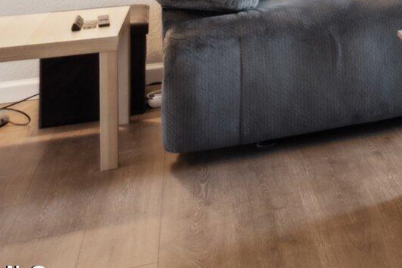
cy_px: -191
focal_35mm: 75
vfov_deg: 15.9
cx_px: 646
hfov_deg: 21.4
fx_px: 836
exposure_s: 1/60
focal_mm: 19.5
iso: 320
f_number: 8
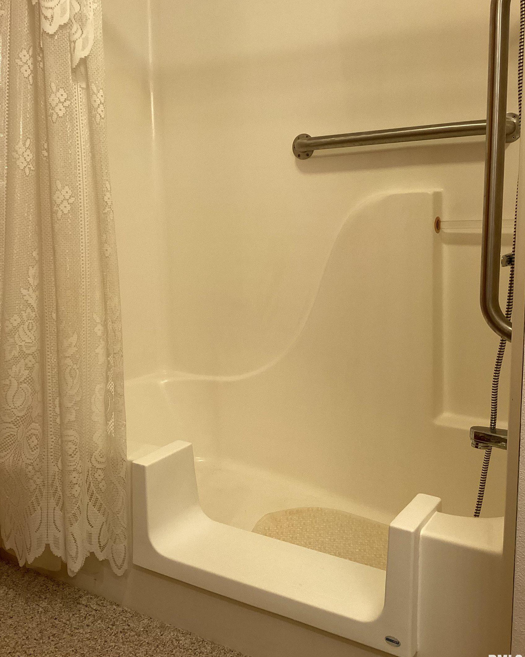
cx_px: 267
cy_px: 312
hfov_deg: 44.5
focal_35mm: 33
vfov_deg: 54.2
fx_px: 641
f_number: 2.4
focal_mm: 3.3
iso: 125
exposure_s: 1/50
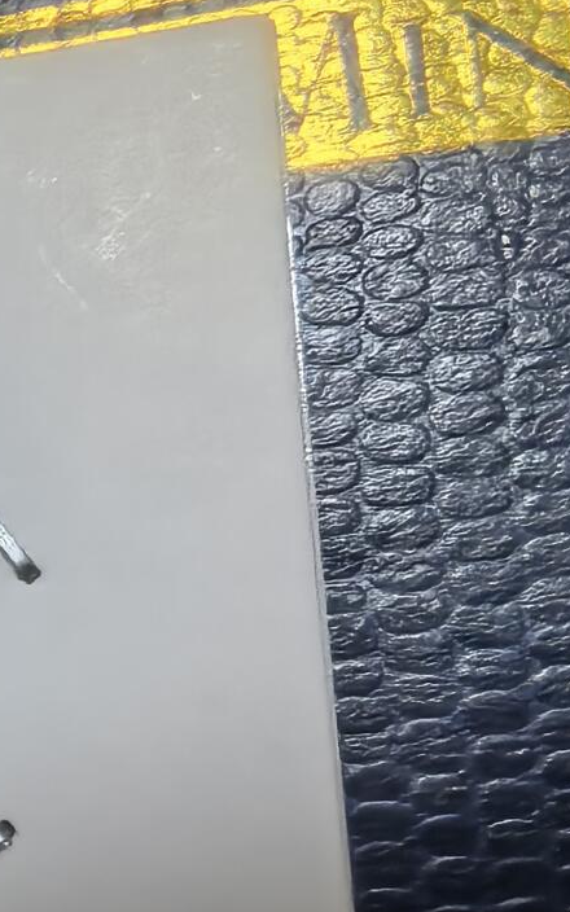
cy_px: 576
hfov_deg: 18.3
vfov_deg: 31.4
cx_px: -219
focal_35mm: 65
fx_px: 1616
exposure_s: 1/50
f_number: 2.2
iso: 160
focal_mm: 1.68
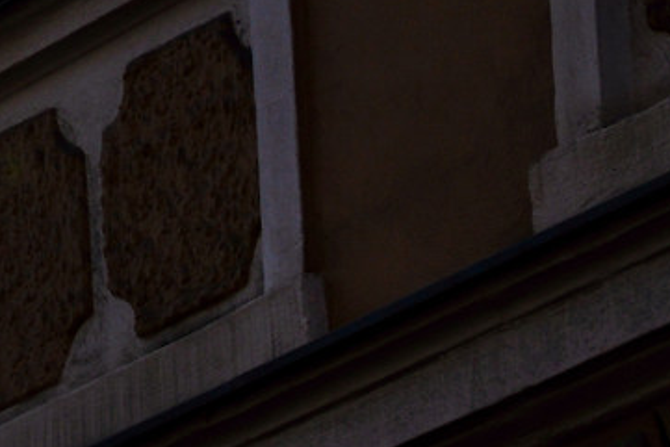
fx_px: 10519
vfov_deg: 2.4
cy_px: -809
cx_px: -1383
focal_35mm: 565
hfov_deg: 3.6
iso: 200
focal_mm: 85
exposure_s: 1/125
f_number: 16
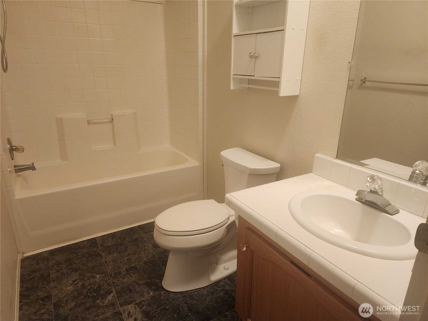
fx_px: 284
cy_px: 160
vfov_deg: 58.9
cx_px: 214
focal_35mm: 23
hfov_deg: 73.9
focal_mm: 6.4
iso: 400
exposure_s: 1/120
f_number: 1.8
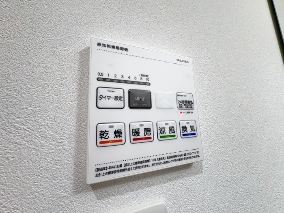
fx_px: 115
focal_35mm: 14
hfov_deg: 102.1
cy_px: 106
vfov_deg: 85.7
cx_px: 142
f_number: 2.2
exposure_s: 1/60
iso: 160
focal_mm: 2.22
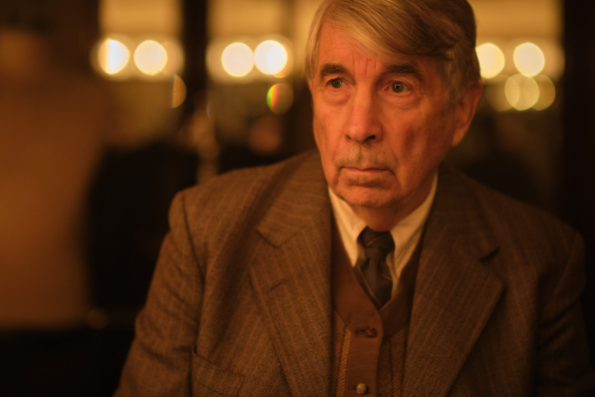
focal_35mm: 87
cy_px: 171
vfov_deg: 15.7
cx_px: 285
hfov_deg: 23.4
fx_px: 1438
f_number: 1.3
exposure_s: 1/125
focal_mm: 50
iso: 1600
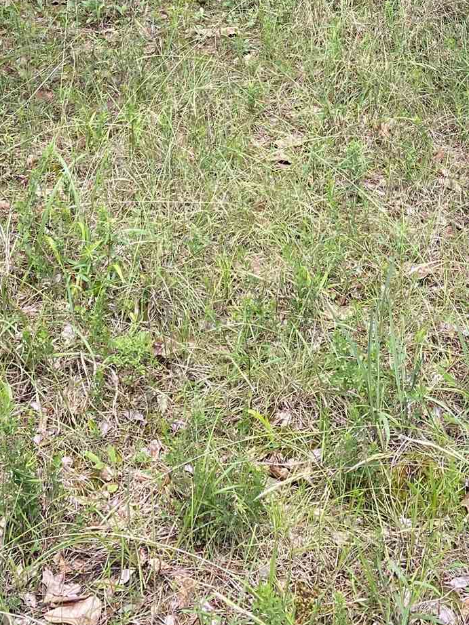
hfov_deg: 22.6
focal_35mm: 65
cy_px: -124
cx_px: 270
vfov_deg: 26.5
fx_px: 1175
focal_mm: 4.25
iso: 32
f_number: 1.8
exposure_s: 1/175
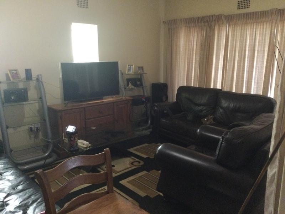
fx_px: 255
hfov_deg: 58.4
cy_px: 107
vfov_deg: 45.4
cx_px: 142
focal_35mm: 31
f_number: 2.4
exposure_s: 1/17
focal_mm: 3.3
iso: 320
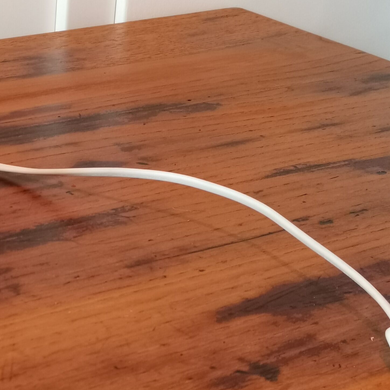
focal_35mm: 83
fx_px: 1058
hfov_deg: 20.0
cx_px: -34
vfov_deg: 20.9
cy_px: 162
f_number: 1.8
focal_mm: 4.75
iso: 200
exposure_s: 1/50
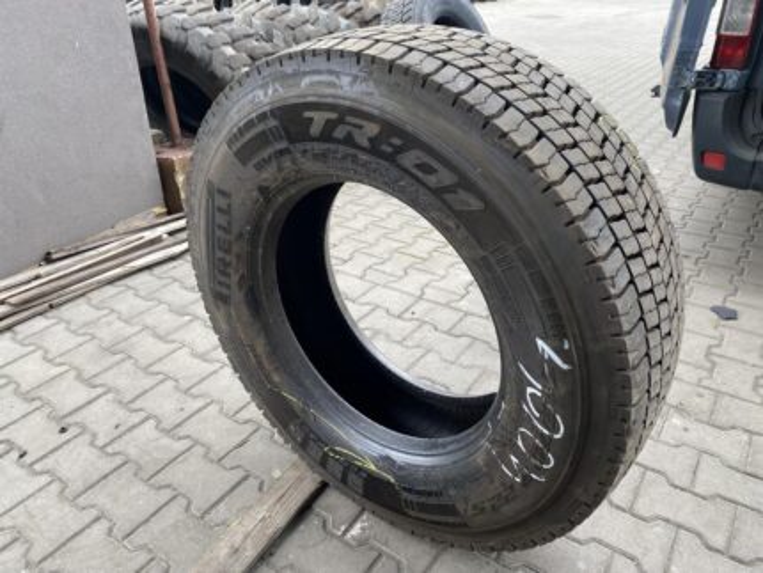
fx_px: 573
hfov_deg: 67.3
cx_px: 382
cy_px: 286
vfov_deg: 53.1
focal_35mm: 26
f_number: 1.8
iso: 32
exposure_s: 1/121
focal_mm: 4.25
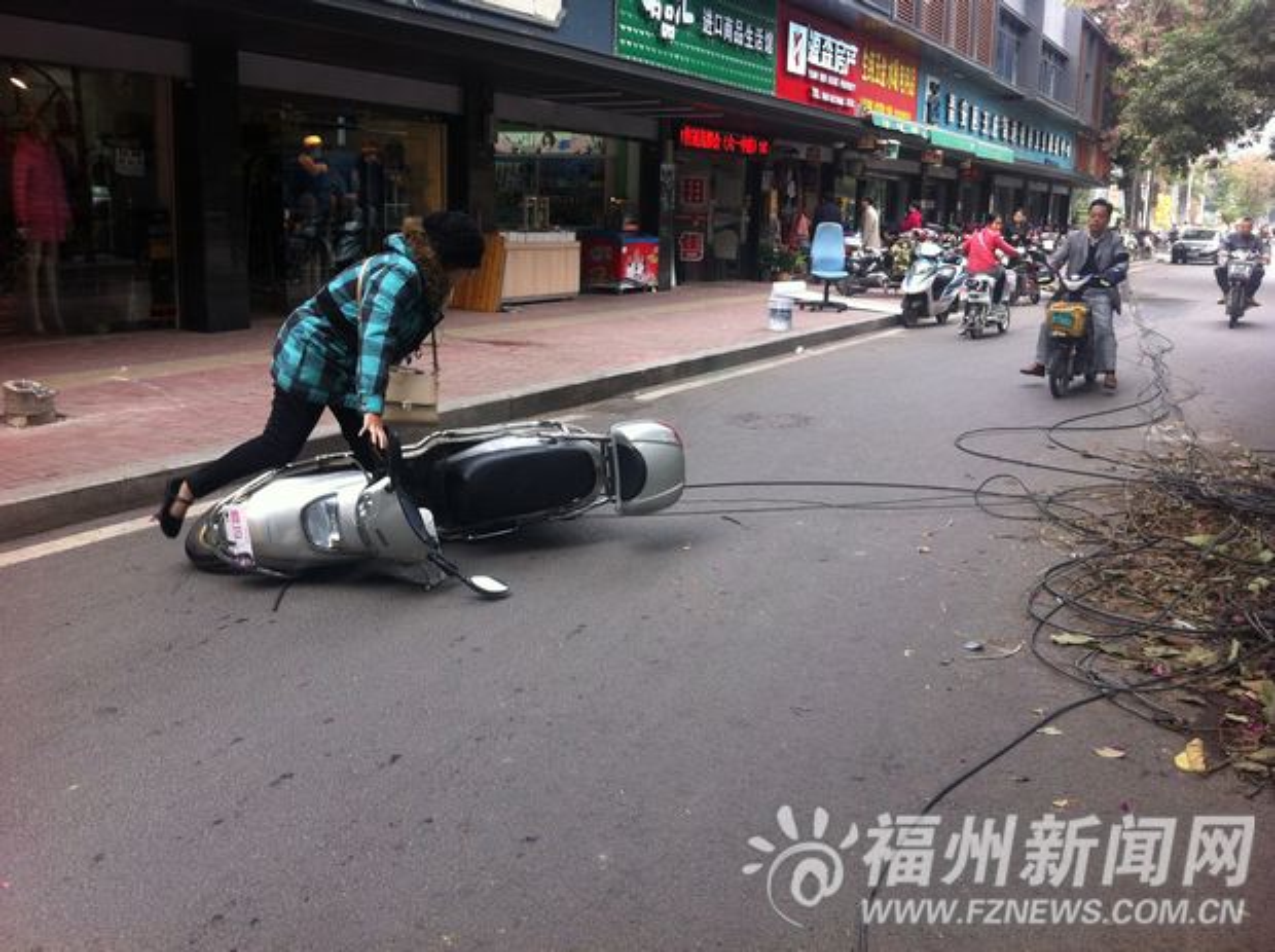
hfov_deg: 52.7
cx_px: 638
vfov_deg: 40.6
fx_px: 1287
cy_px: 476
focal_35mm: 35
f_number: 2.8
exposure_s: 1/120
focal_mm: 3.85
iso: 80
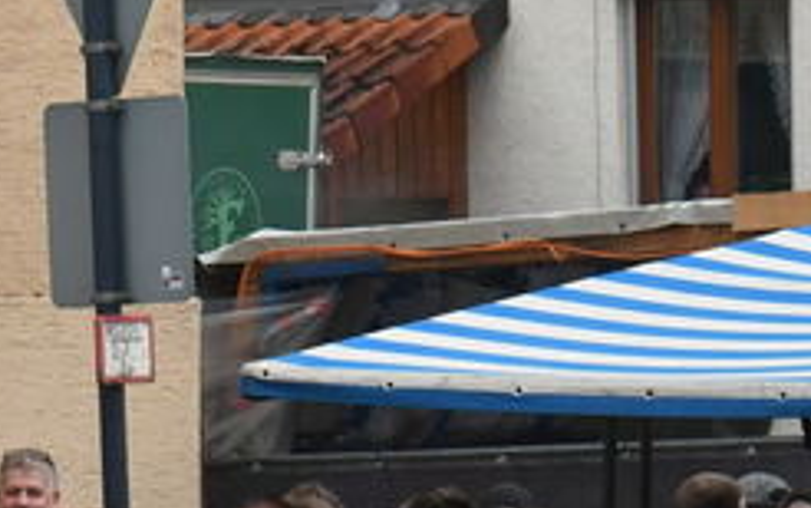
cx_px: 1635
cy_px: 620
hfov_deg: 4.0
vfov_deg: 2.5
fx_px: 11521
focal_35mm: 521
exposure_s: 1/160
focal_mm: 70
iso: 1000
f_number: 6.3
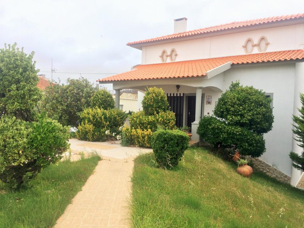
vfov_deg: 48.2
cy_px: 114
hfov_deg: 61.7
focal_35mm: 29
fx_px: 255
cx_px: 152
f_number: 2.2
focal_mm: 4.15
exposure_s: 1/221
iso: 32
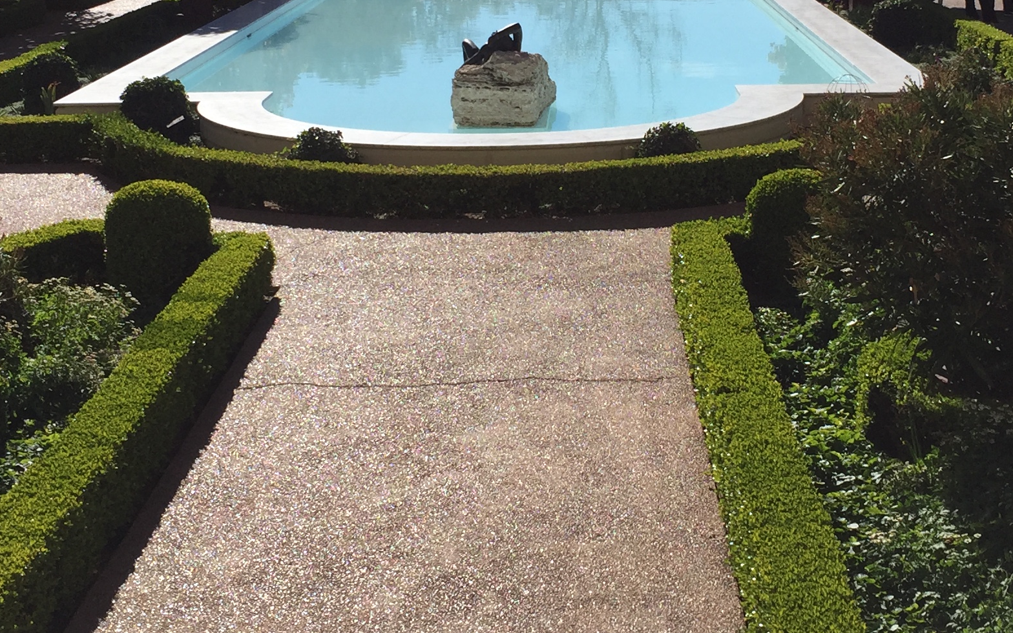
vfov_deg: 20.0
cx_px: 552
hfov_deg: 32.0
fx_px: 1767
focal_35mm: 64
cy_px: 94
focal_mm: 4.15
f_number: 2.2
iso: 32
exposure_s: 1/3300
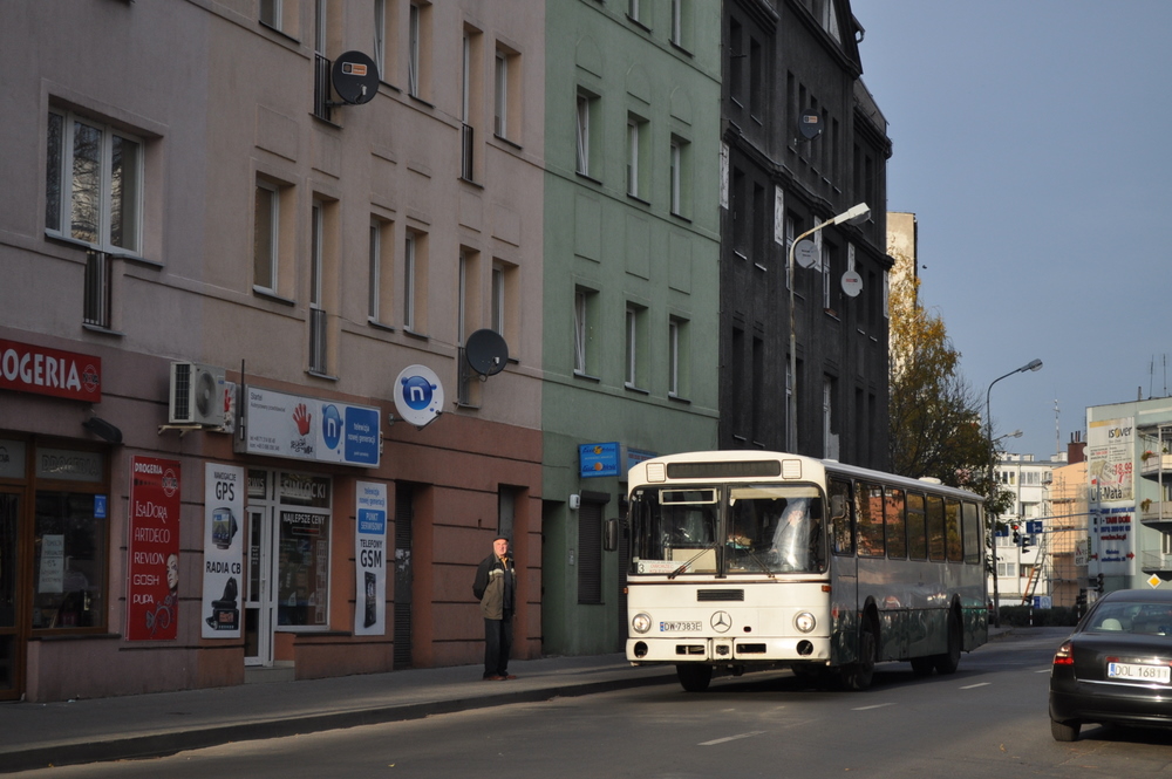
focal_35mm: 82
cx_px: 586
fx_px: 2684
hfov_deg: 24.6
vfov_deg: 16.5
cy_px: 390
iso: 400
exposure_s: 1/1000
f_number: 5.6
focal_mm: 55
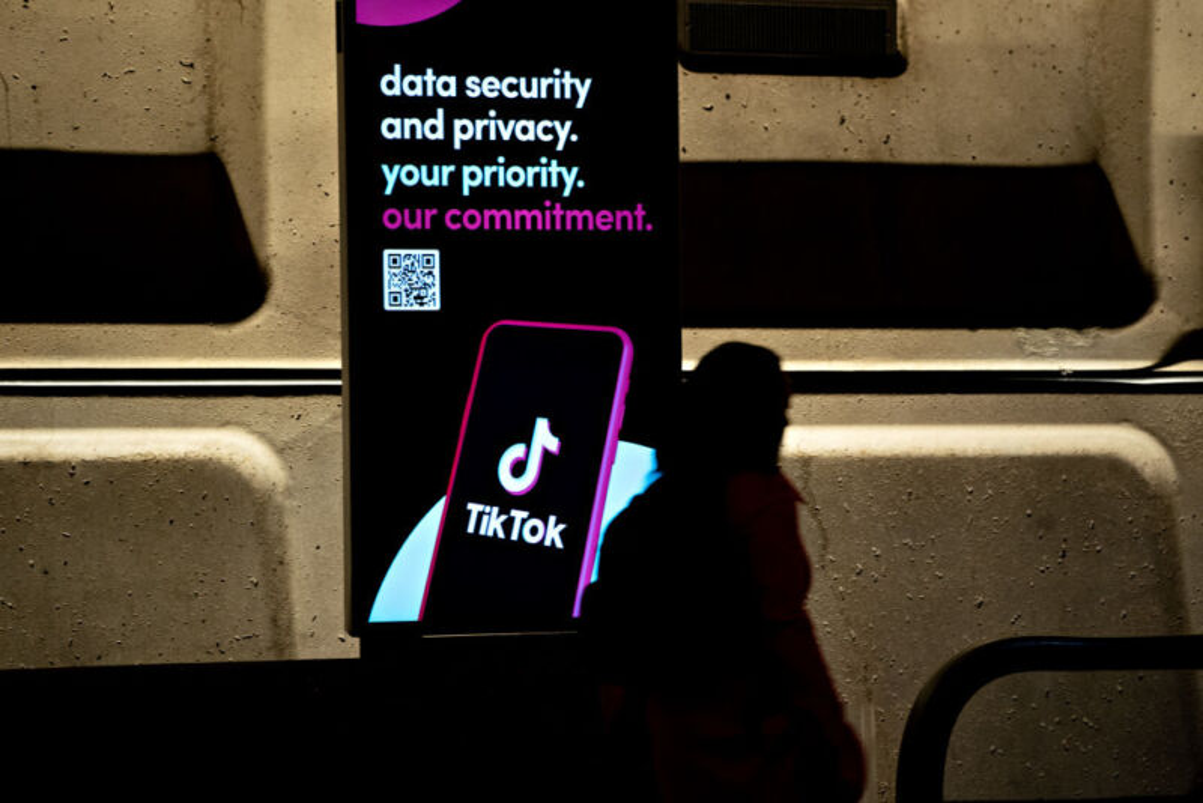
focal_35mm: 221
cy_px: 402
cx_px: 602
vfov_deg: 6.2
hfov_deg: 9.3
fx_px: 7387
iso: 2000
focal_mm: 221
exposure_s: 1/80
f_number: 5.6
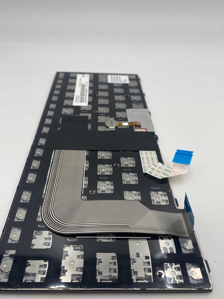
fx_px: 242
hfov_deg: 49.7
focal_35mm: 28
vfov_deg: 63.4
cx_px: 106
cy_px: 158
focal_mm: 4.25
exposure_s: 1/150
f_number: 1.8
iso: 32
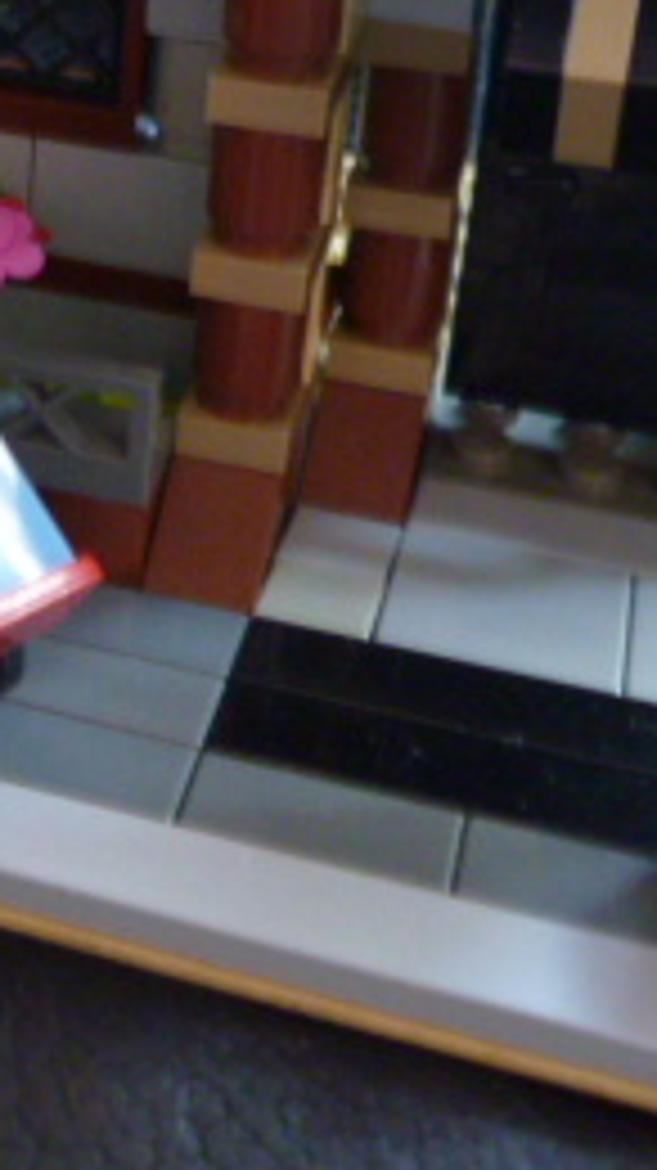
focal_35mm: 67
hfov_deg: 16.5
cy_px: 198
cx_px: -306
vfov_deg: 30.5
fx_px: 2078
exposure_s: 1/4
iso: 400
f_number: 2.8
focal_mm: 4.5
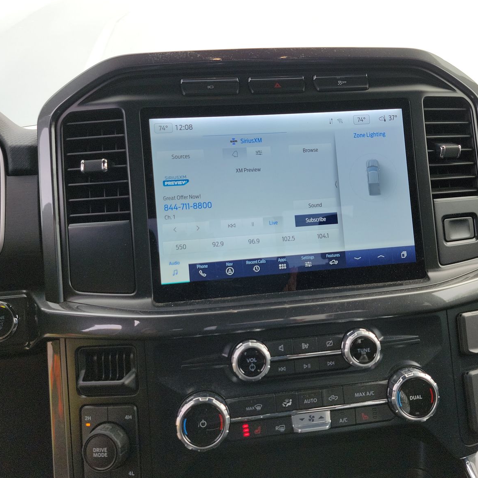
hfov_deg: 55.4
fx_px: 453
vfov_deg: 55.6
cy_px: 235
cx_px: 273
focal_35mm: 29
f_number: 1.8
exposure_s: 1/119
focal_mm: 6.7
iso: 50
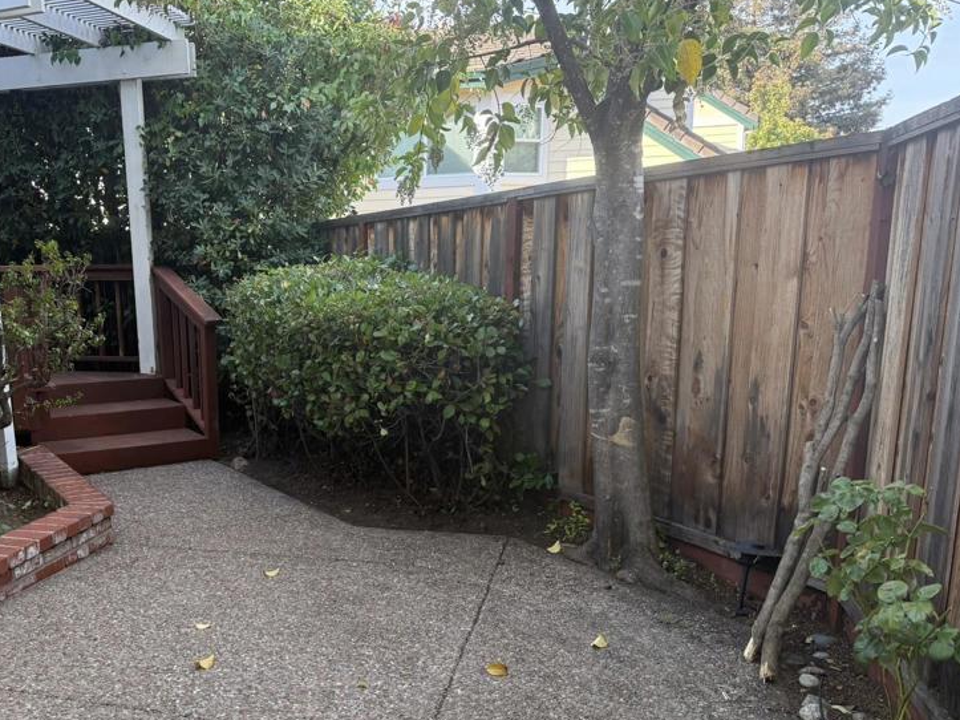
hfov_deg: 52.5
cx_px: 289
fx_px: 943
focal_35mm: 34
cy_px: 452
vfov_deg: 41.5
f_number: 1.78
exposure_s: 1/443
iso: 100
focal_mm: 6.76
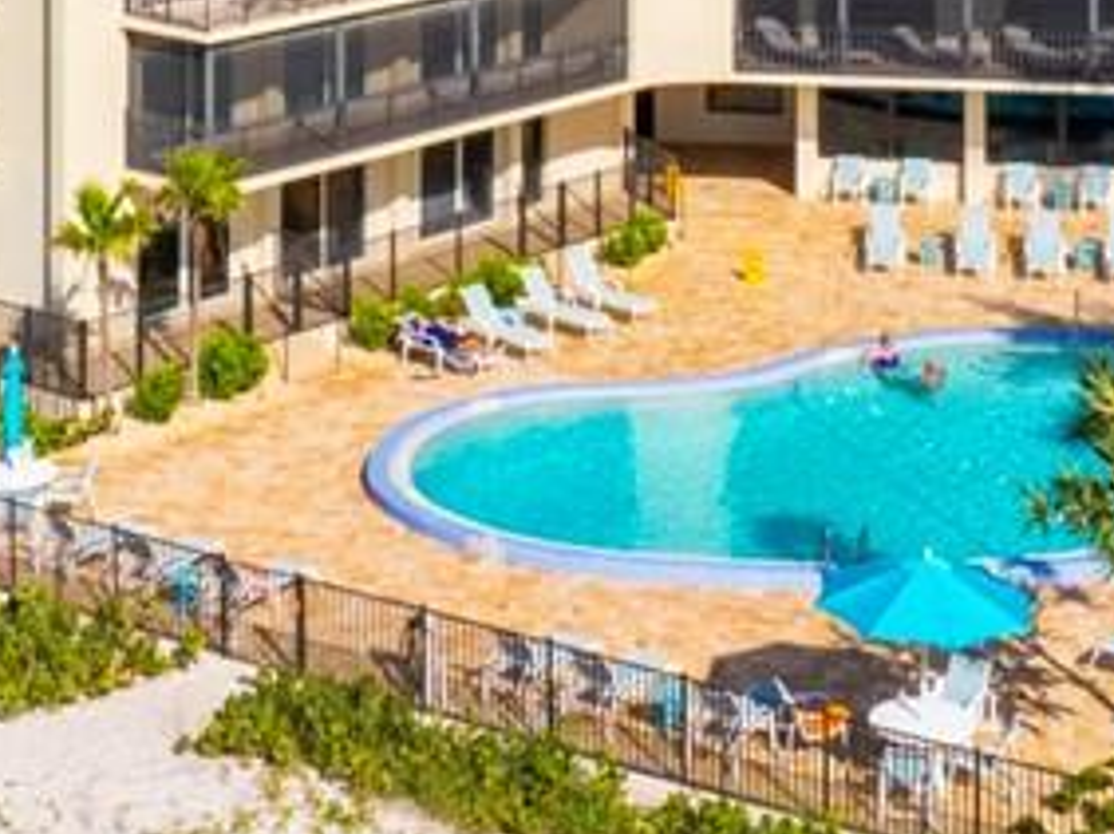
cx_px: 478
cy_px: -478
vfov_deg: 15.4
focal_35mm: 87
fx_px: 2797
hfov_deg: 22.5
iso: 100
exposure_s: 1/160
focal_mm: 12.29
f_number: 11
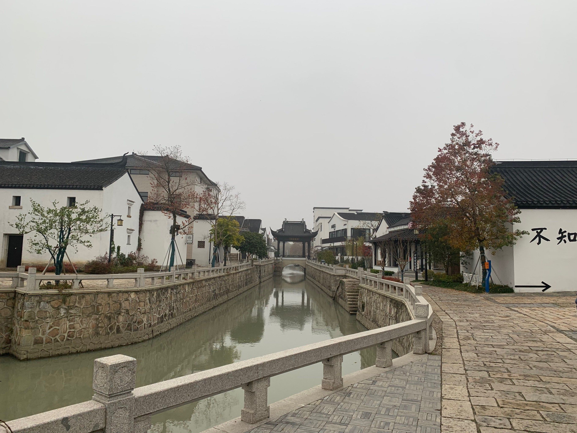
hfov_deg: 67.3
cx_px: 288
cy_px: 216
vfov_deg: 53.1
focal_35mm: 26
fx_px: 433
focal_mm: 4.25
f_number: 1.8
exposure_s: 1/326
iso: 25
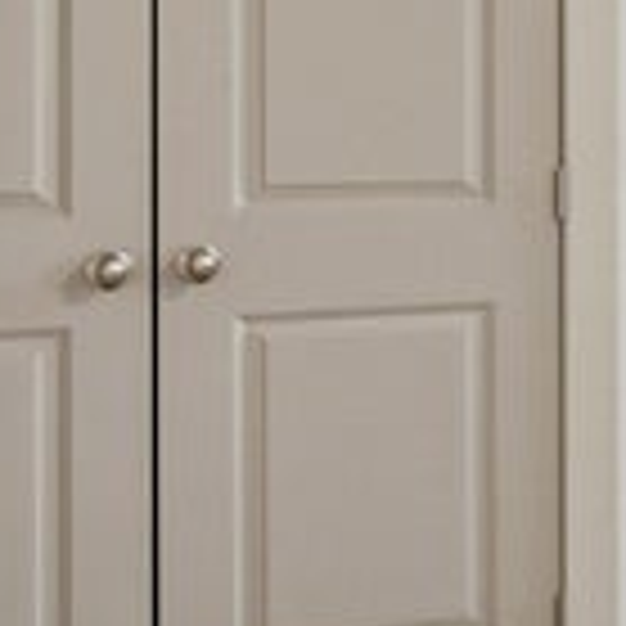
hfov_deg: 12.9
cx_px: 1567
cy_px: 99
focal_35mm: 97
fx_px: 1983
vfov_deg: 17.7
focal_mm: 16.5
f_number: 11
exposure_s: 1/10
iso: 100
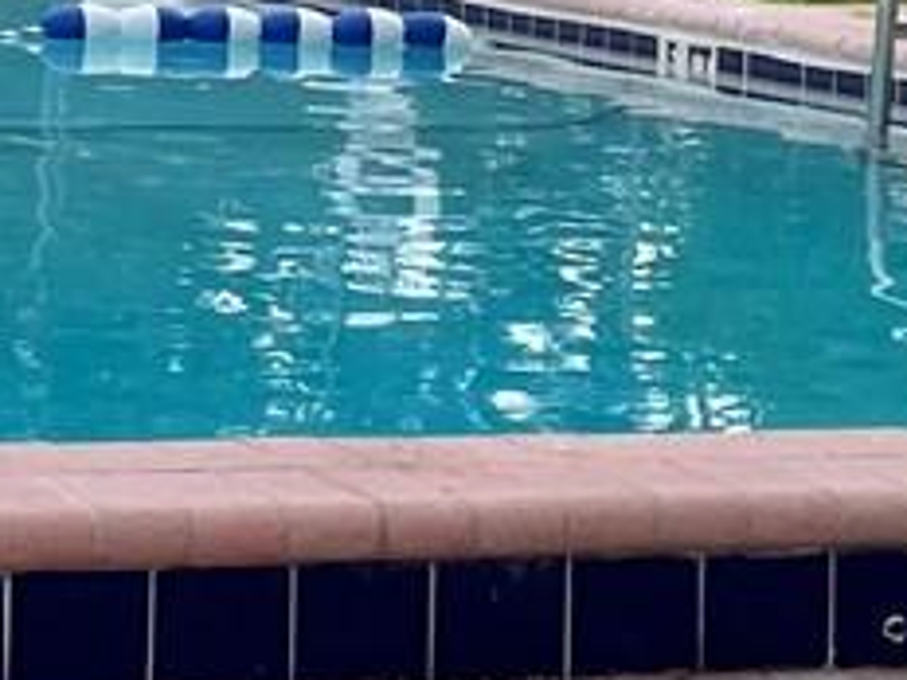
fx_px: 4690
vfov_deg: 8.2
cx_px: 27
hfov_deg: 11.0
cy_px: -180
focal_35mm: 179
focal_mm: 4.2
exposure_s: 1/2212
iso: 32
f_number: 1.6
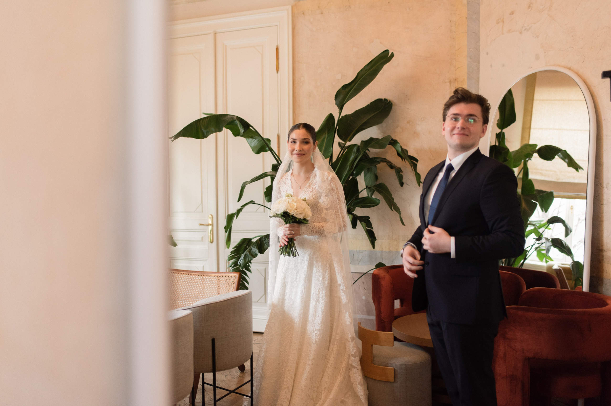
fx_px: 594
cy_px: 203
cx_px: 306
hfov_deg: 54.5
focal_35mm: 35
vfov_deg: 37.8
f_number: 1.8
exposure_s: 1/200
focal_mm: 35
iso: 500
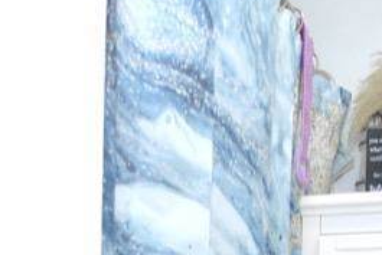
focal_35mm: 85
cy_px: 448
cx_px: 150
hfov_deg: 23.9
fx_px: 902
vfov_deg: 14.3
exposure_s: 1/25
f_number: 4
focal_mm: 10
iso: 400
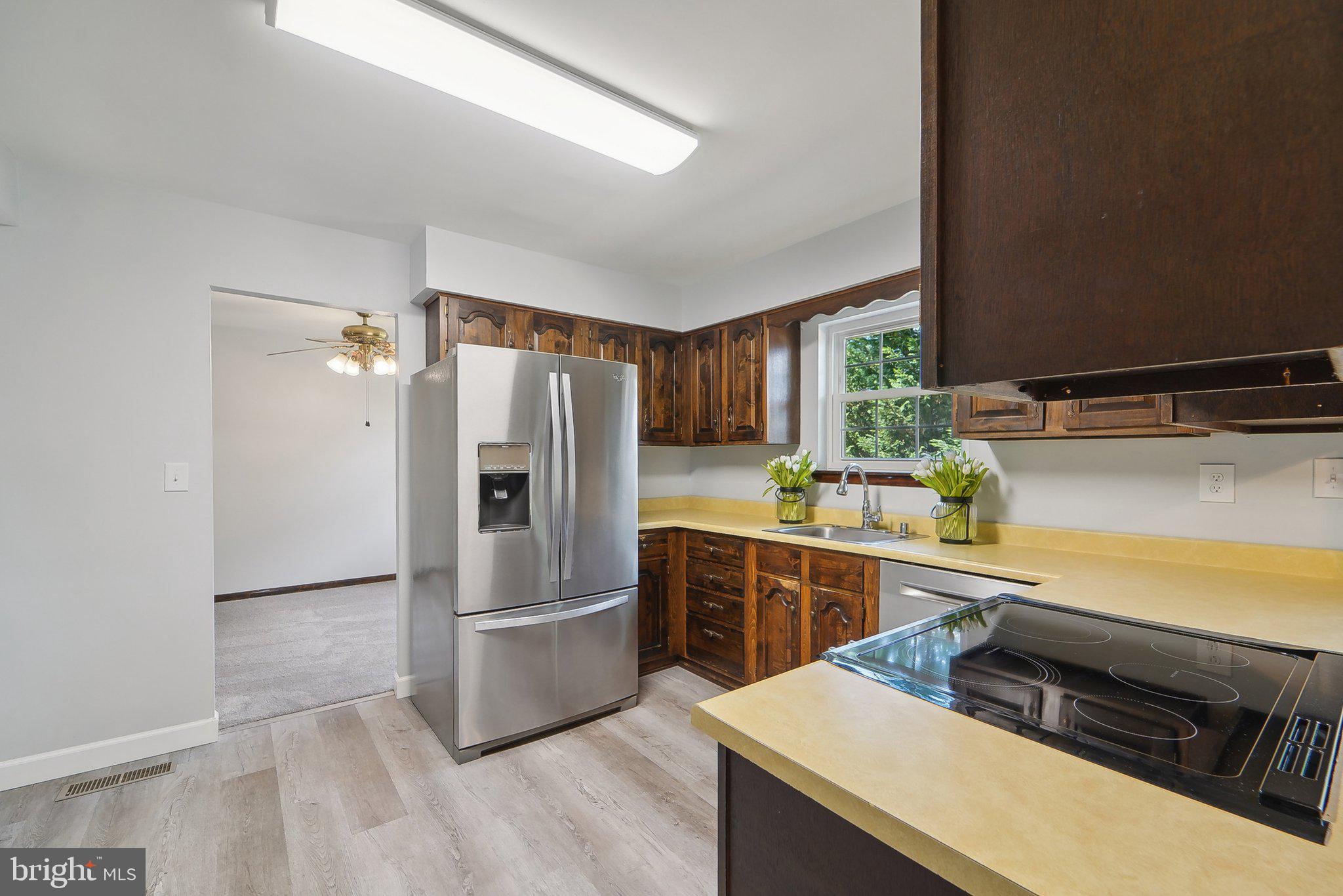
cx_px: 672
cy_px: 448
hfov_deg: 104.2
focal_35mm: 14
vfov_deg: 81.2
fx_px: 522
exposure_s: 1/13
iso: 400
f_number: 8
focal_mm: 14
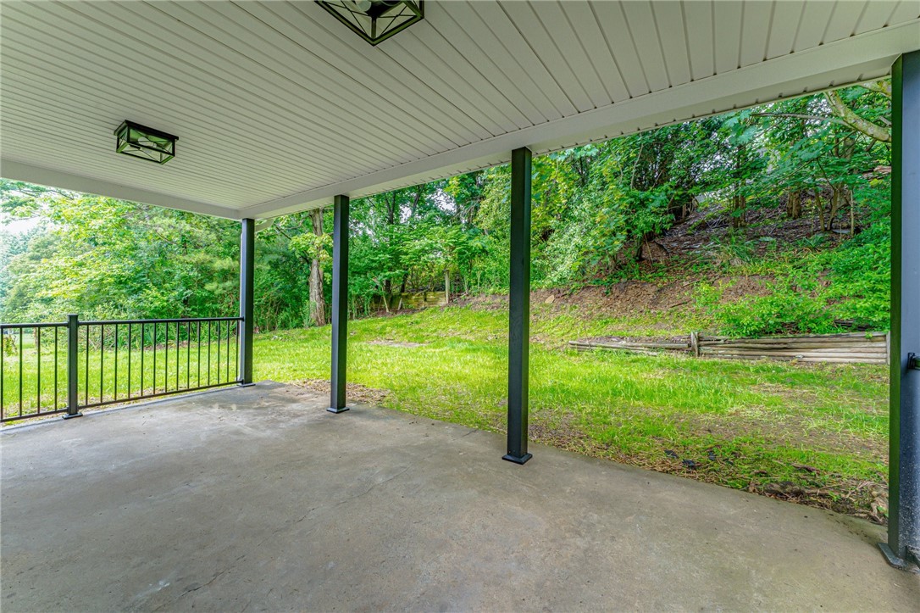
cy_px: 306
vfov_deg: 78.8
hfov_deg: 101.9
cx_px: 460
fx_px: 373
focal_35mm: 15
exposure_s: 1/125
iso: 500
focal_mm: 14.6
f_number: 11
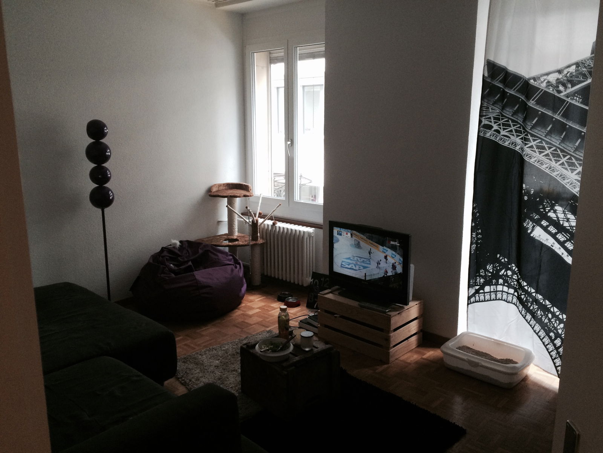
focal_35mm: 29
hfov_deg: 61.7
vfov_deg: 48.2
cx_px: 302
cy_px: 226
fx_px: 505
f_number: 2.2
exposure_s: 1/30
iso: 64
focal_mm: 4.15
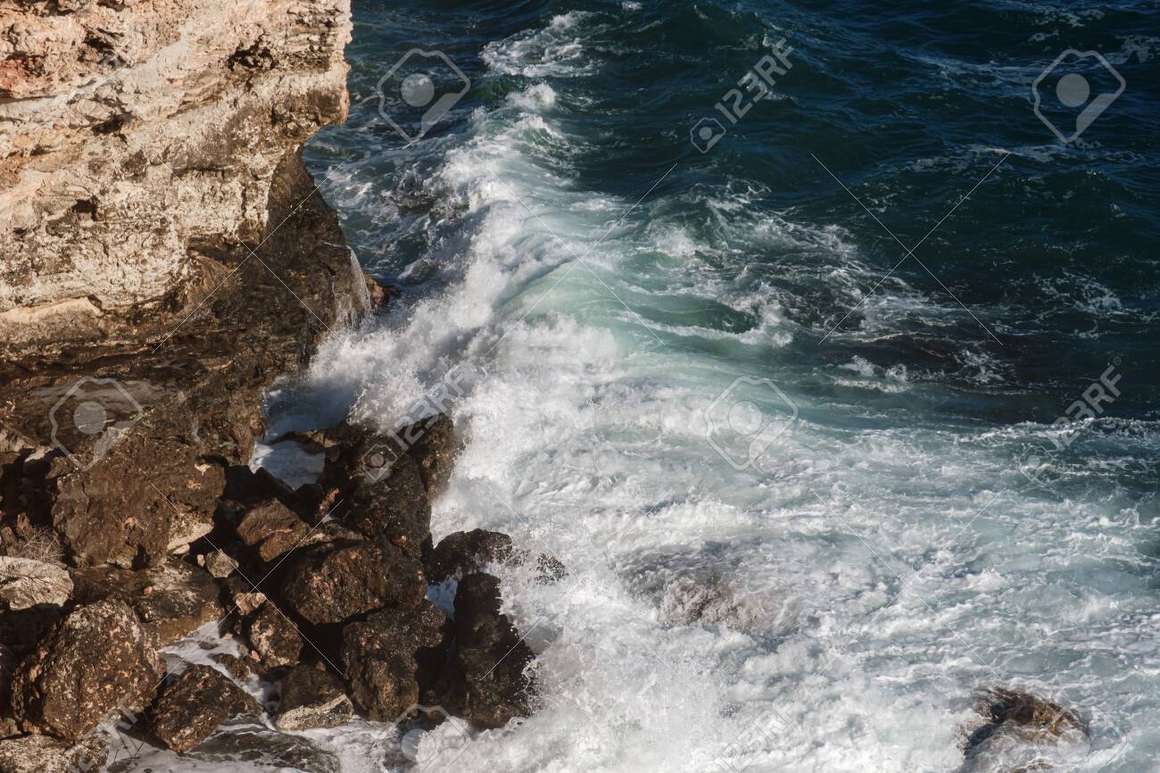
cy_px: 386
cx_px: 580
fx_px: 2674
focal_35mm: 83
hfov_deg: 24.5
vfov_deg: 16.4
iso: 400
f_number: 8
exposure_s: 1/1250
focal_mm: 55
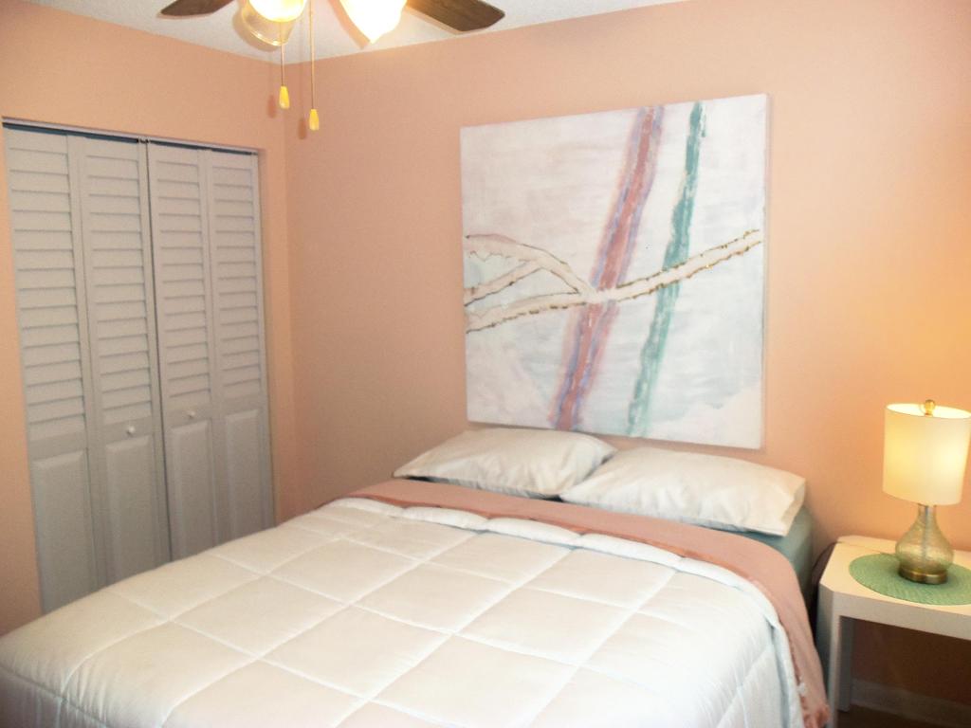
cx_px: 486
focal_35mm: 29
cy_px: 364
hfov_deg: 61.7
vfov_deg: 48.2
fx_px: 813
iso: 100
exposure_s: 1/30
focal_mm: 5.2
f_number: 3.4
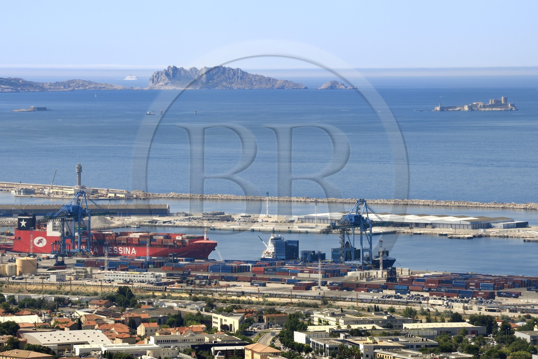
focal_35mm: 185
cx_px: 269
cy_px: 180
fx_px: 2764
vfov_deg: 7.4
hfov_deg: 11.1
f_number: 18
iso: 200
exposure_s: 1/160
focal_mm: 185
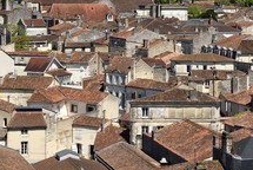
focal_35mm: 117
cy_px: 60
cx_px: 160
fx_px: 823
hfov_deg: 17.4
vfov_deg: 11.7
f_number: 13
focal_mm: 60
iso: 200
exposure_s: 1/250
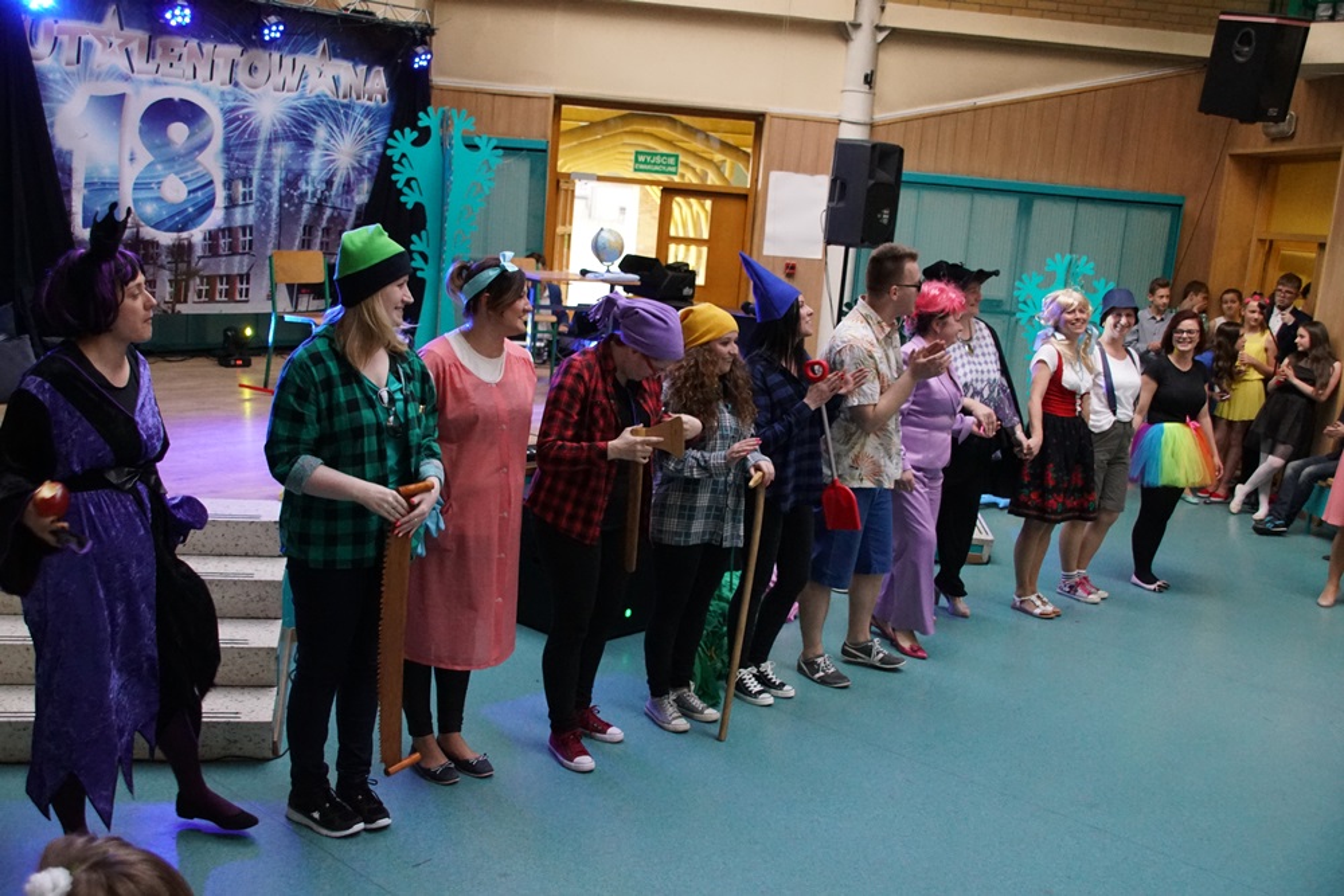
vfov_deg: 36.9
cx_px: 672
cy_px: 448
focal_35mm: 36
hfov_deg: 53.1
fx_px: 1344
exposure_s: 1/100
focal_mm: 24
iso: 3200
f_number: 4
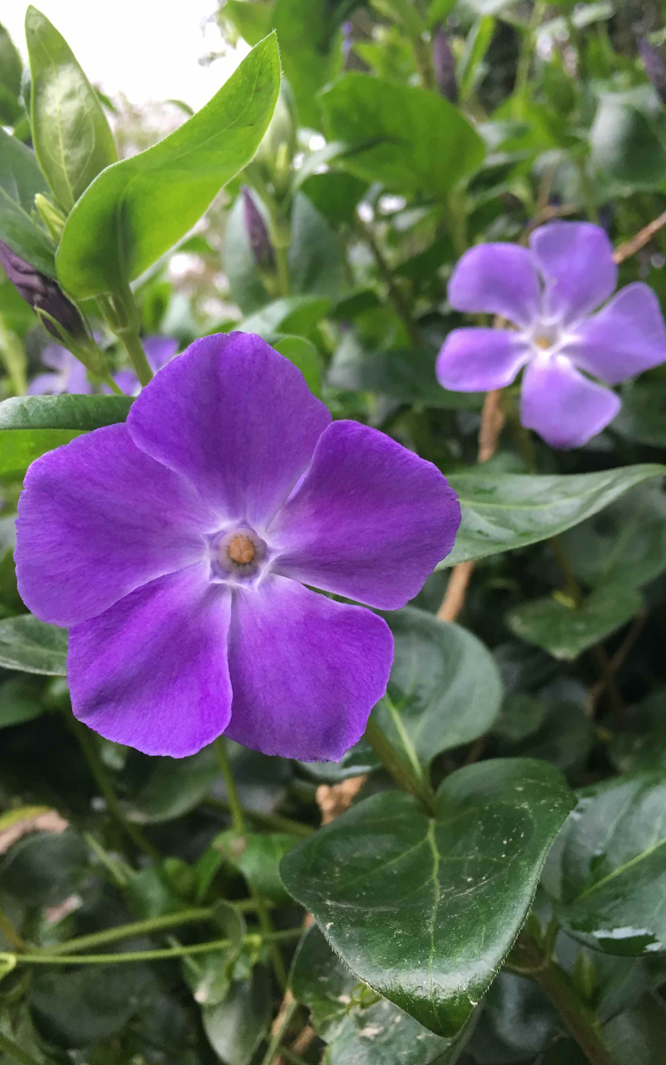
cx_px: 305
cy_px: 535
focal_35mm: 31
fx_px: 900
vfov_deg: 61.2
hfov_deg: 40.6
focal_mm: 4.15
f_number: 2.2
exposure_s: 1/33
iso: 50
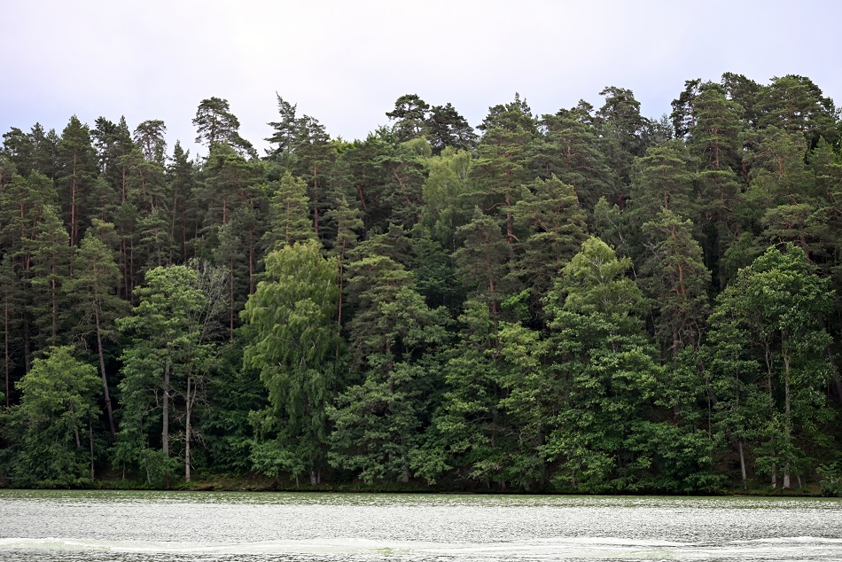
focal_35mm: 112
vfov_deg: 12.2
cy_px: 281
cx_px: 421
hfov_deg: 18.3
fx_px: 2620
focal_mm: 112
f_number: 4.8
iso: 250
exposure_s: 1/500
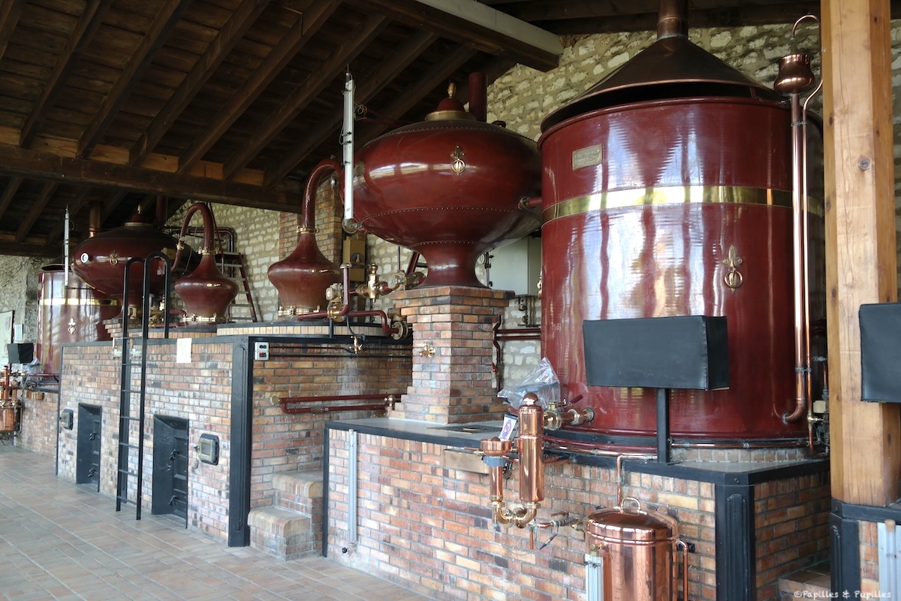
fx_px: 751
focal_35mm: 30
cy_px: 300
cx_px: 450
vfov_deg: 43.6
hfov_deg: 61.9
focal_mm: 20
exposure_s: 1/60
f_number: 3.5
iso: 200
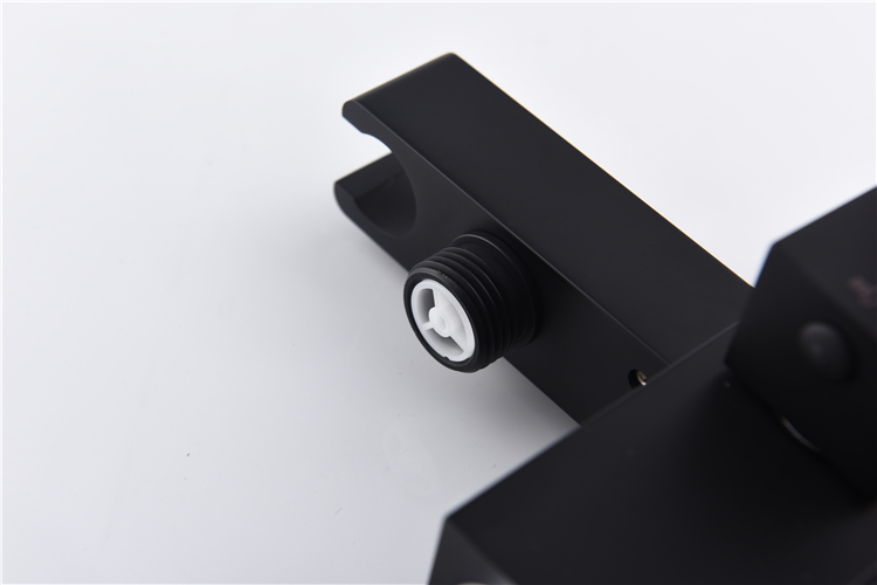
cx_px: 438
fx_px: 1705
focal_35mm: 70
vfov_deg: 19.5
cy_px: 292
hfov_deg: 28.8
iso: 100
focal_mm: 70
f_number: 10
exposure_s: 1/125
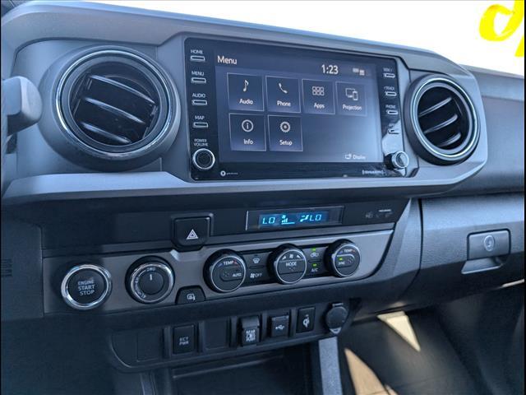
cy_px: 198
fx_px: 365
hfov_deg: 71.6
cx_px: 263
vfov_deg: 56.8
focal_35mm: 24
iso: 572
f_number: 1.68
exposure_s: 1/1111
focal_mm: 6.9
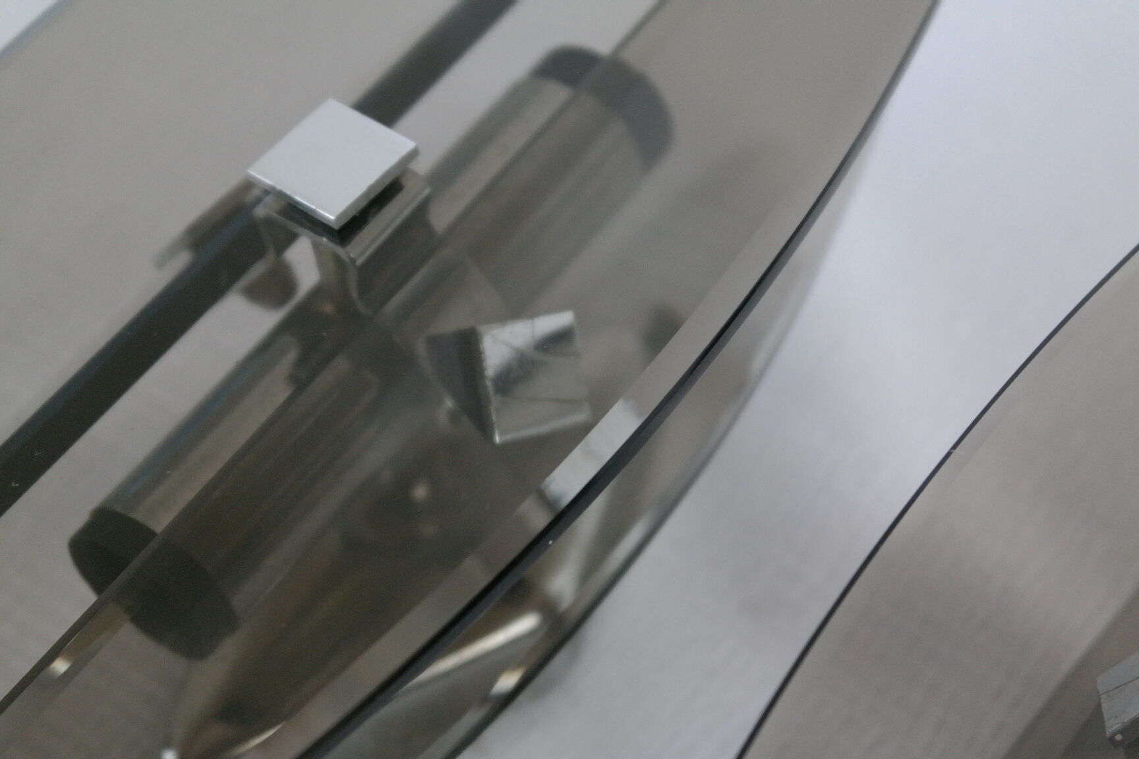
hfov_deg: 26.3
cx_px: 570
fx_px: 2436
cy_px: 380
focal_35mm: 77
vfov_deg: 17.7
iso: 1600
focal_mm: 50
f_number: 5.6
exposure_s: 1/80
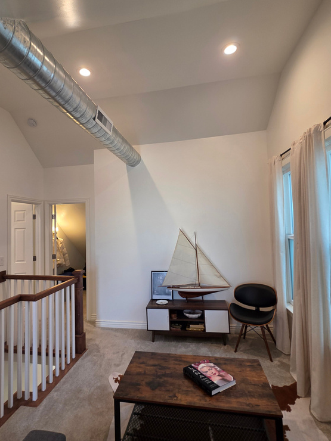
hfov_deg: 71.4
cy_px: 213
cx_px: 147
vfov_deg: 87.7
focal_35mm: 18
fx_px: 229
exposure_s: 1/33.1
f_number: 1.9
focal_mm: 2.2
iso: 80
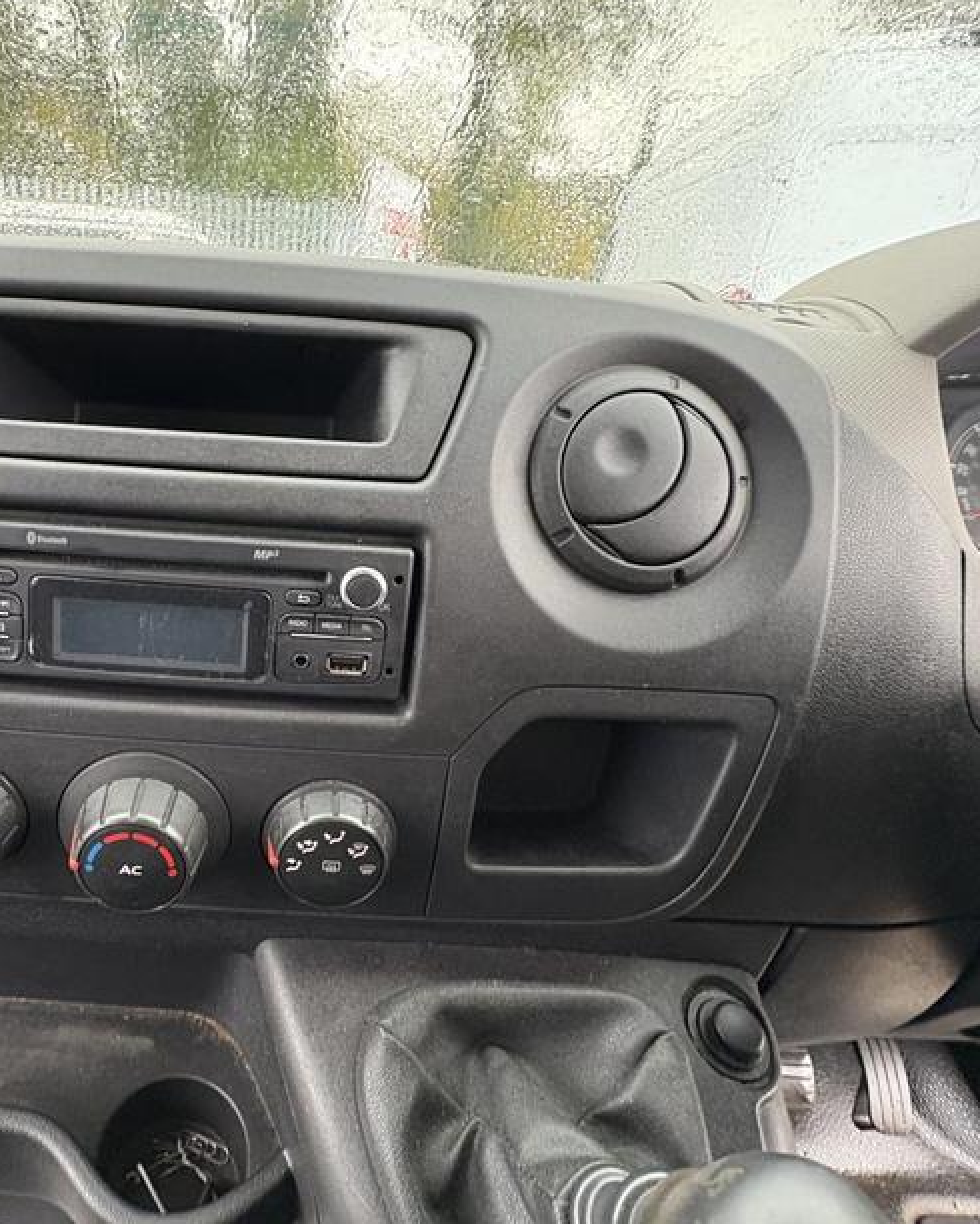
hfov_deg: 65.2
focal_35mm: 20
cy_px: 556
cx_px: 282
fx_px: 725
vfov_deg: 80.2
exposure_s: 1/60
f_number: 2.2
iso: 320
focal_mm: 2.22
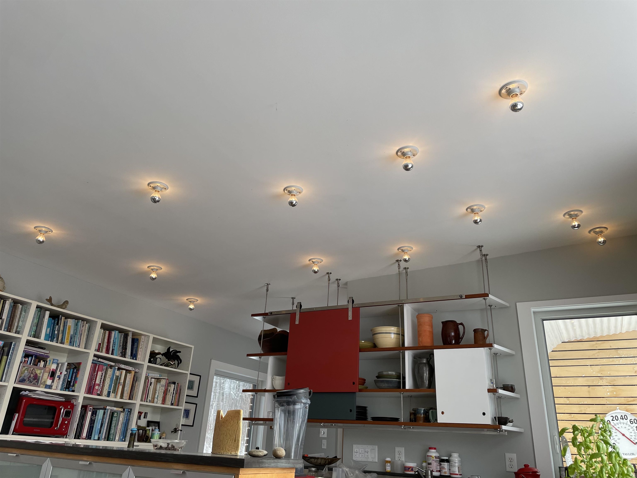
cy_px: 239
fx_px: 478
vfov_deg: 53.1
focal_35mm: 26
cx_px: 318
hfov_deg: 67.3
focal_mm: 4.2
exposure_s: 1/590
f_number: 1.6
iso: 32
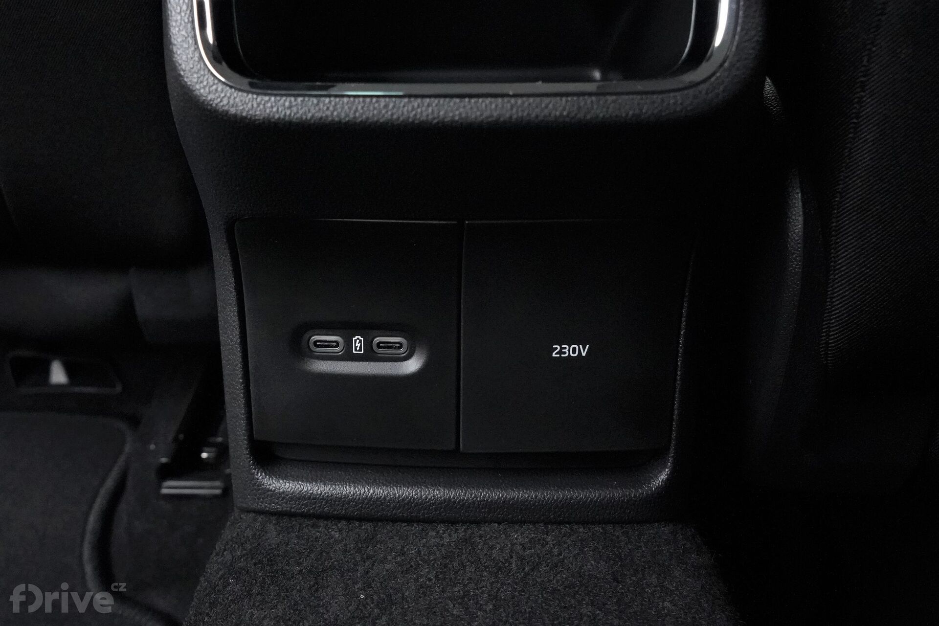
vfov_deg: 53.1
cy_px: 313
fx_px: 626
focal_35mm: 24
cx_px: 470
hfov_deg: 73.7
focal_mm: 24
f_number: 7.1
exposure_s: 1/250
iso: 12800
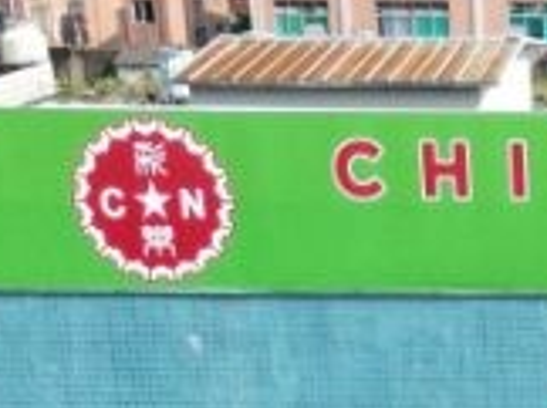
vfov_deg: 8.5
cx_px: 760
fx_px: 2398
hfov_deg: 12.5
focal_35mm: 152
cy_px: 1130
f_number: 1.7
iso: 110
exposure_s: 1/2000
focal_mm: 6.72
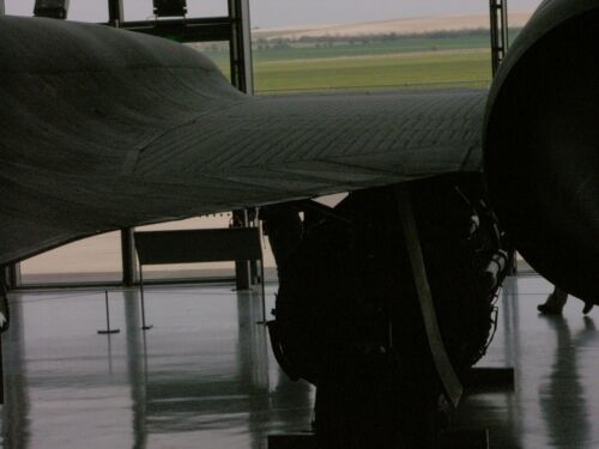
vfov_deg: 9.3
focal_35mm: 160
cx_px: 300
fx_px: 2769
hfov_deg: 12.3
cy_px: 224
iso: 200
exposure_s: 1/253
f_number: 3.9
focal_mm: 41.1
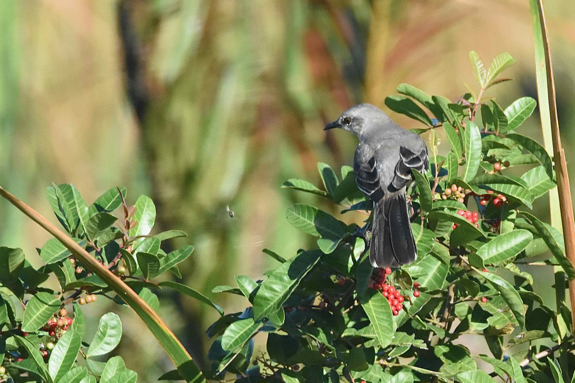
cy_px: 192
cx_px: 288
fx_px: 14373
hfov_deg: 2.3
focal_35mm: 900
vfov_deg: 1.5
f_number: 11
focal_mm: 600
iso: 2000
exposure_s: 1/2000
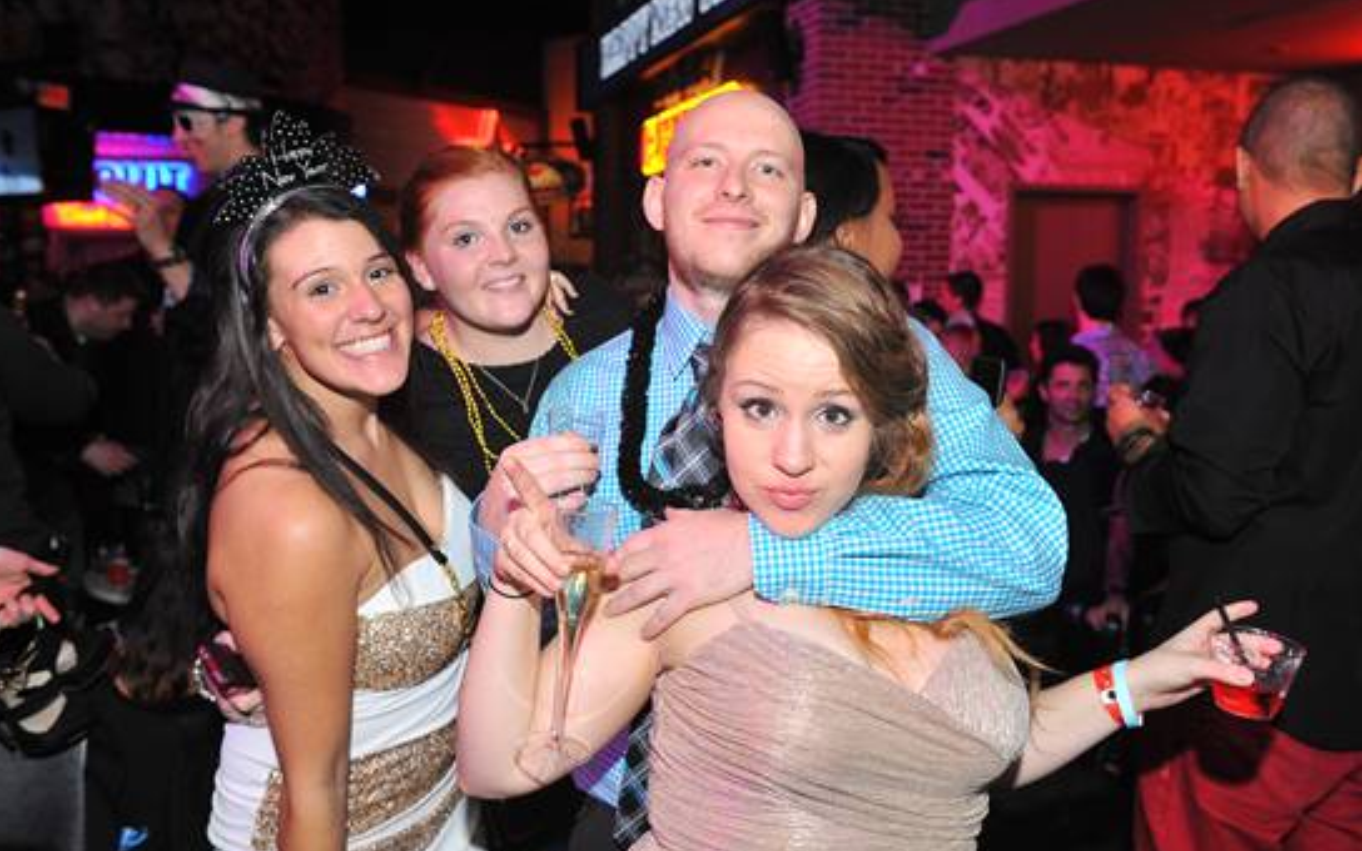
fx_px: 1299
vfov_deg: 36.3
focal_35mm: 35
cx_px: 676
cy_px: 408
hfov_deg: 55.3
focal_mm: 34
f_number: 5.6
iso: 1600
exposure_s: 1/100
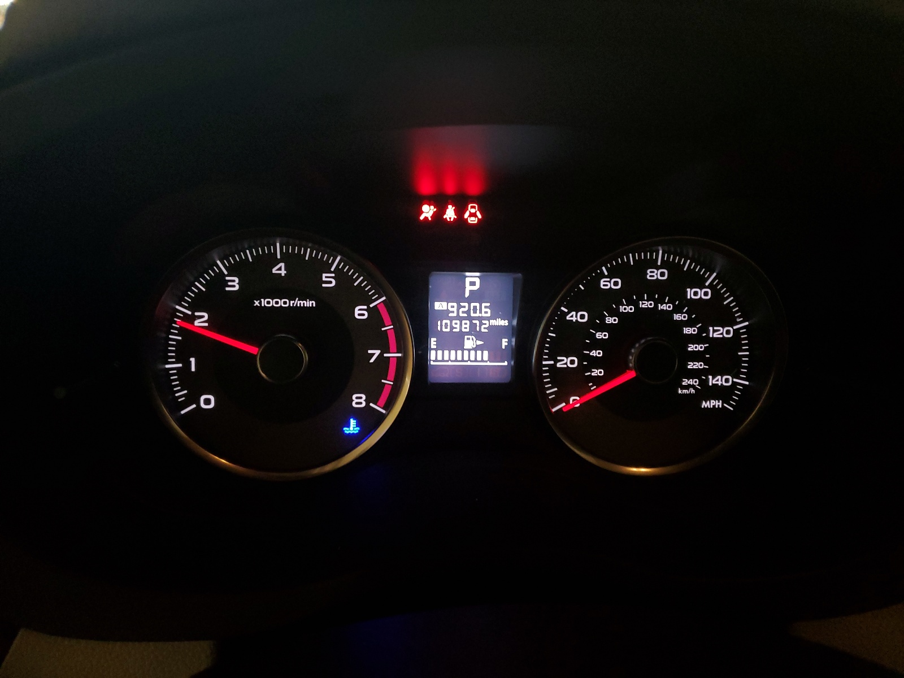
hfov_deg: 67.3
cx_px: 452
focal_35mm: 26
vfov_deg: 53.1
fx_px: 679
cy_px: 339
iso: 241
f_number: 1.5
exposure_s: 1/60.2
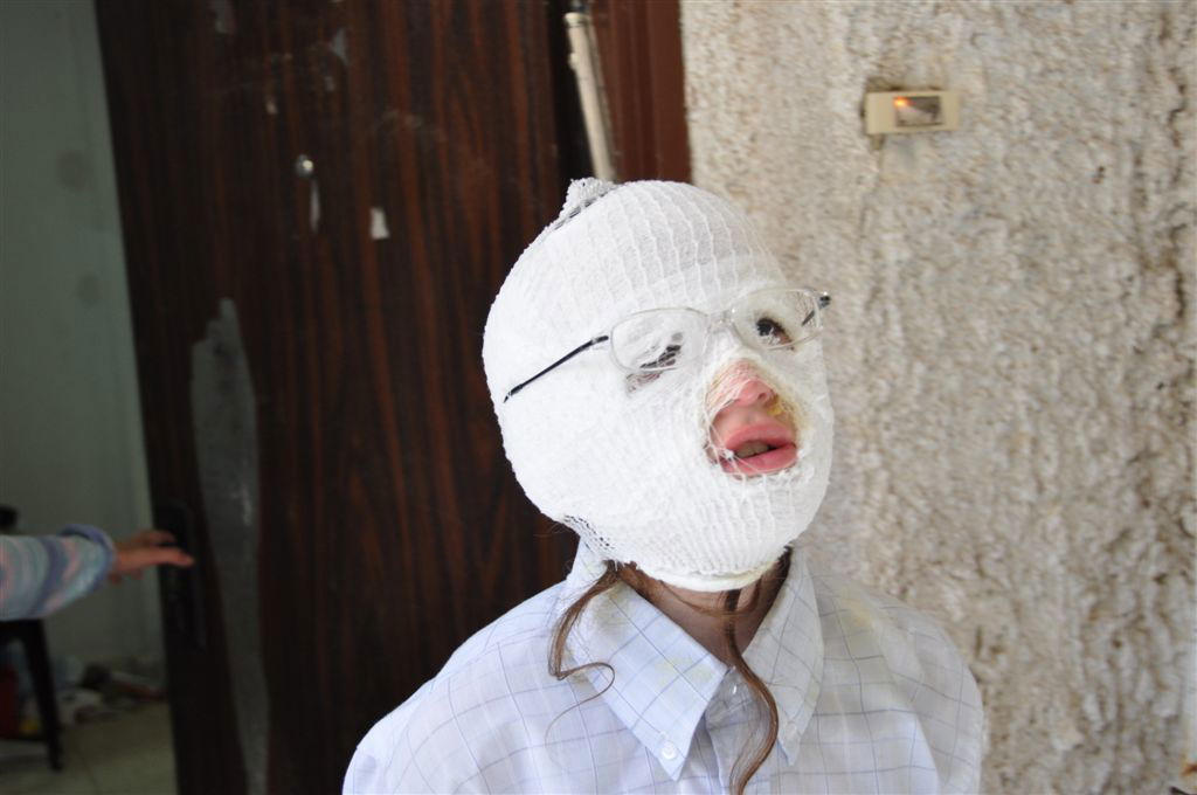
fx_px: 1544
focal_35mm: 46
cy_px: 398
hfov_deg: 42.4
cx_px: 598
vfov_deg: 28.9
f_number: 5
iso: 400
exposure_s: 1/100
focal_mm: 31
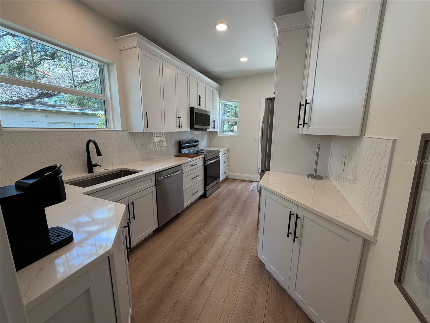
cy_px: 162
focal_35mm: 14
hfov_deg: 102.1
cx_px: 215
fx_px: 174
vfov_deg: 85.7
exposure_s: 1/120
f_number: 2.2
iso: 100
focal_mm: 2.22
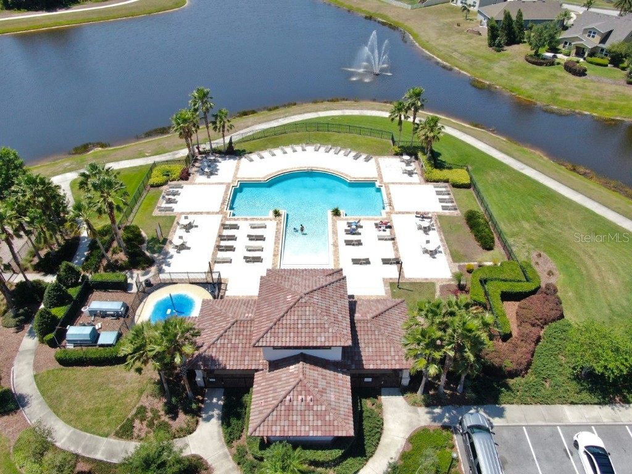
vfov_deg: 56.8
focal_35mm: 24
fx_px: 438
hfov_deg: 71.6
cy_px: 237
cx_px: 316
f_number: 2.8
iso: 100
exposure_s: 1/1000
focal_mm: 4.39
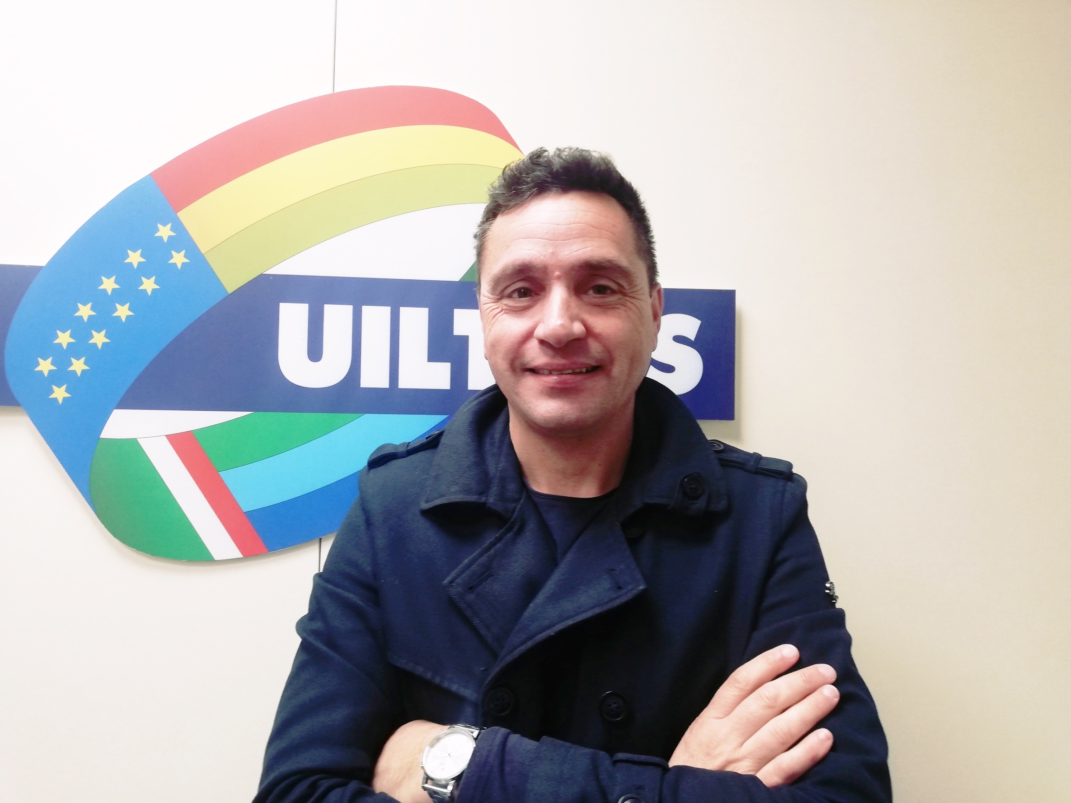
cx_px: 536
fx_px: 804
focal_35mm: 26
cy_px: 402
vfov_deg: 53.1
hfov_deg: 67.3
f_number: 2.2
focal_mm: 3.81
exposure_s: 1/33.3
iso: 160
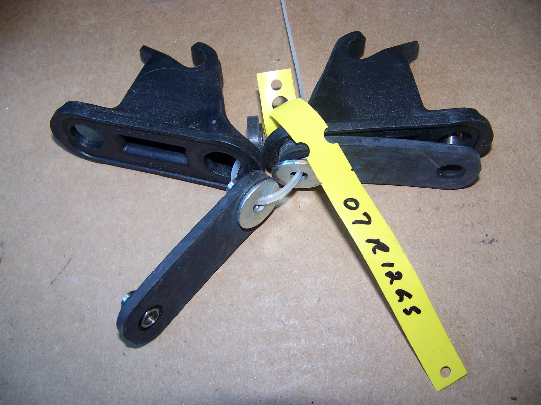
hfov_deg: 51.4
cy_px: 202
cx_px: 270
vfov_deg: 39.7
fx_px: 563
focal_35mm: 36
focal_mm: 5.85
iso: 64
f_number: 2.8
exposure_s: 1/30
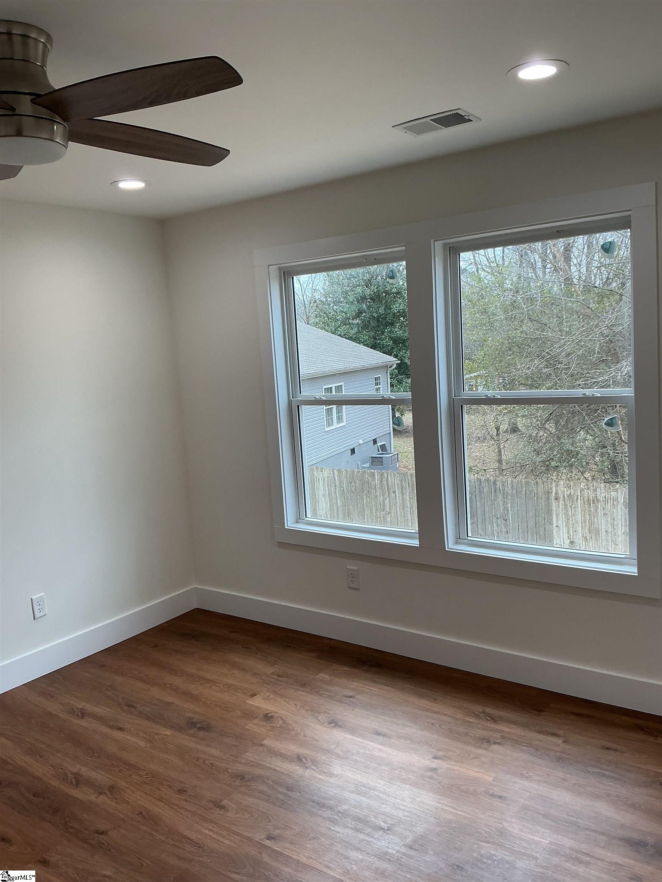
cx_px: 331
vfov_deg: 61.7
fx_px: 739
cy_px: 441
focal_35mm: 29
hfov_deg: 48.2
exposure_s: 1/120
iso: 50
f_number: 1.8
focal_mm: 3
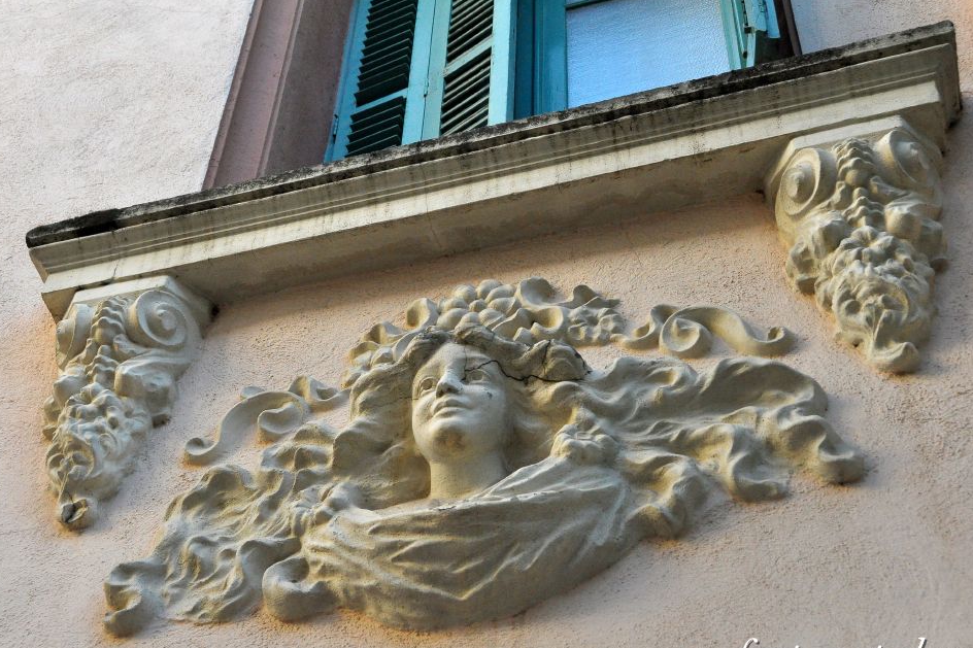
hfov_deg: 31.0
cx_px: 498
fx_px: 1756
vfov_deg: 20.9
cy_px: 346
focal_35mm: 65
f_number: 7.1
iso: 1600
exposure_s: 1/500
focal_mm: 40
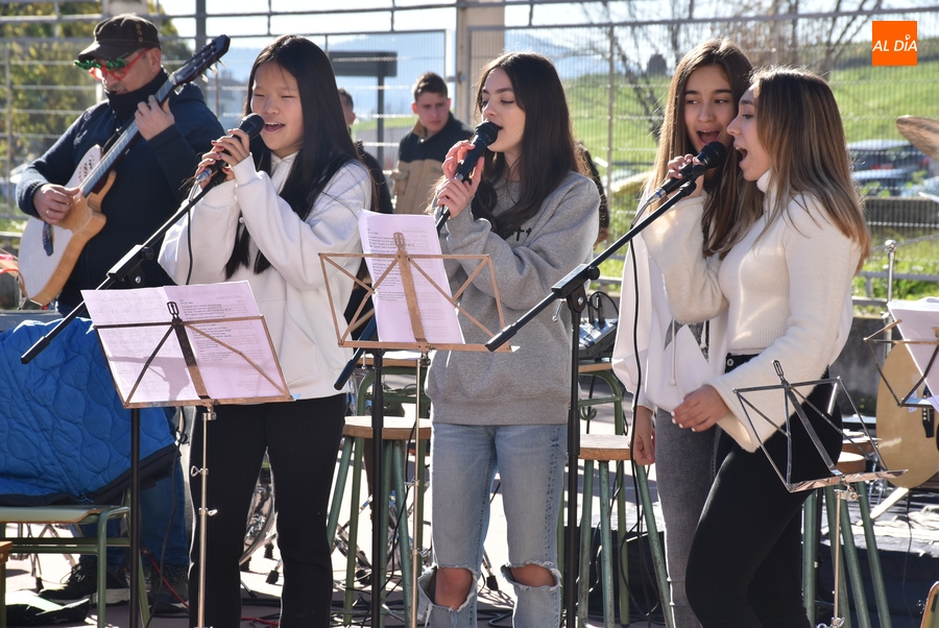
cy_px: 314
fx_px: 4112
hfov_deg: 13.0
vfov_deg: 8.7
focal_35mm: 158
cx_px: 470
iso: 200
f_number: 9
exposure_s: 1/320
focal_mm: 105
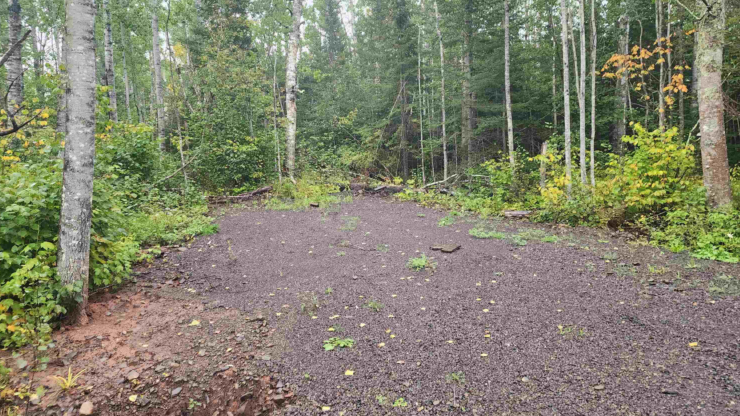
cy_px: 172
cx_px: 365
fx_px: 510
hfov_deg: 71.9
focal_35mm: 26
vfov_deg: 44.2
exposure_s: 1/120
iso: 160
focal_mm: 6.4
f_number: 1.8
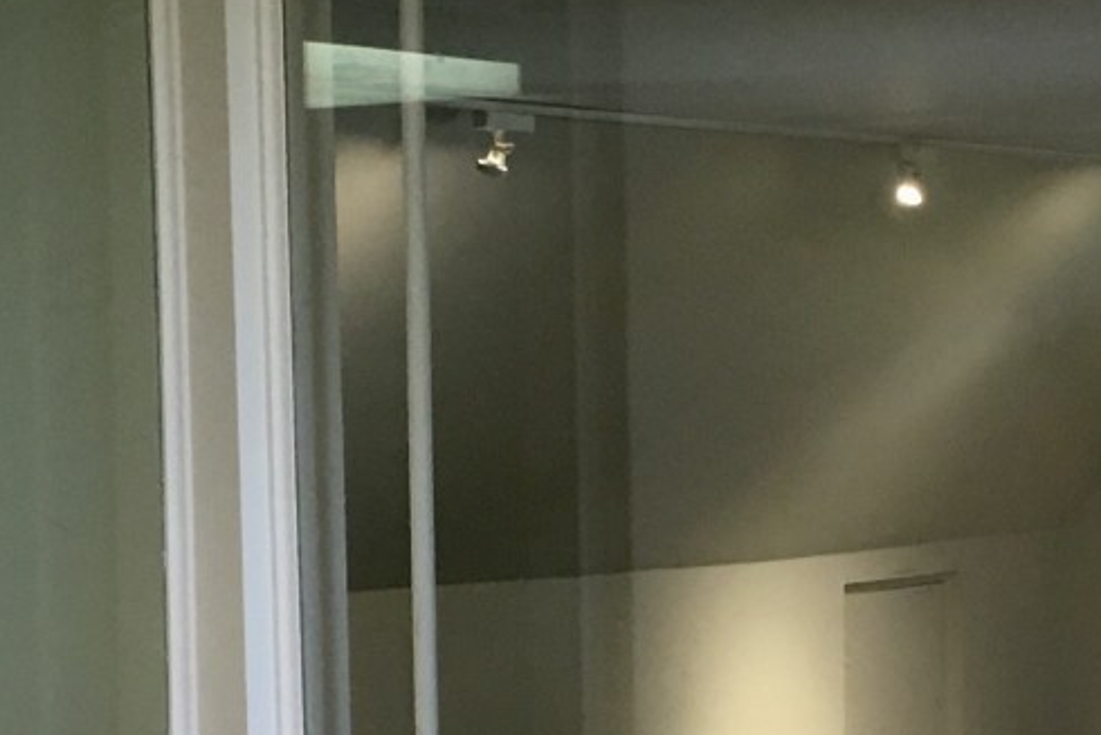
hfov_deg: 16.2
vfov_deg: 10.7
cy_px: 944
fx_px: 3854
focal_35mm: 126
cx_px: 697
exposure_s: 1/30
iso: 40
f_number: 2.2
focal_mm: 4.15
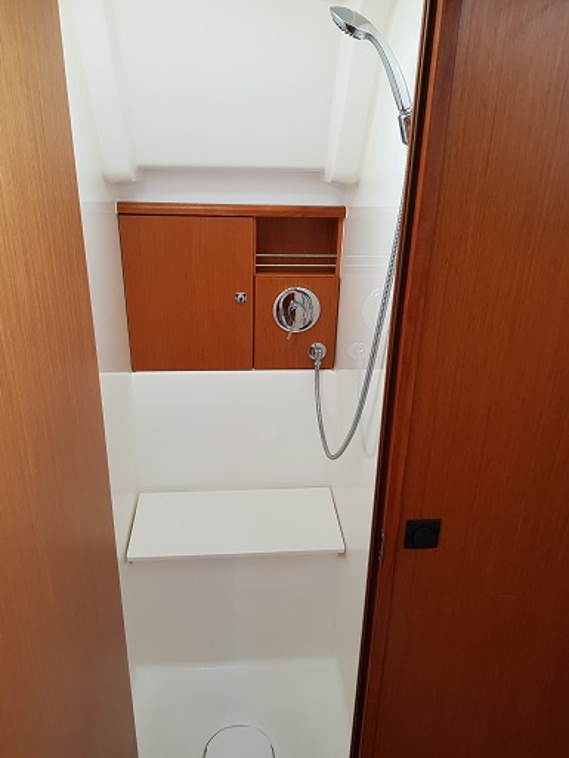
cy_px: 367
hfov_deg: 51.4
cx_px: 281
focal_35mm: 27
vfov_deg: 65.3
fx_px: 592
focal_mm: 4.2
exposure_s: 1/50
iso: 80
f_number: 1.7
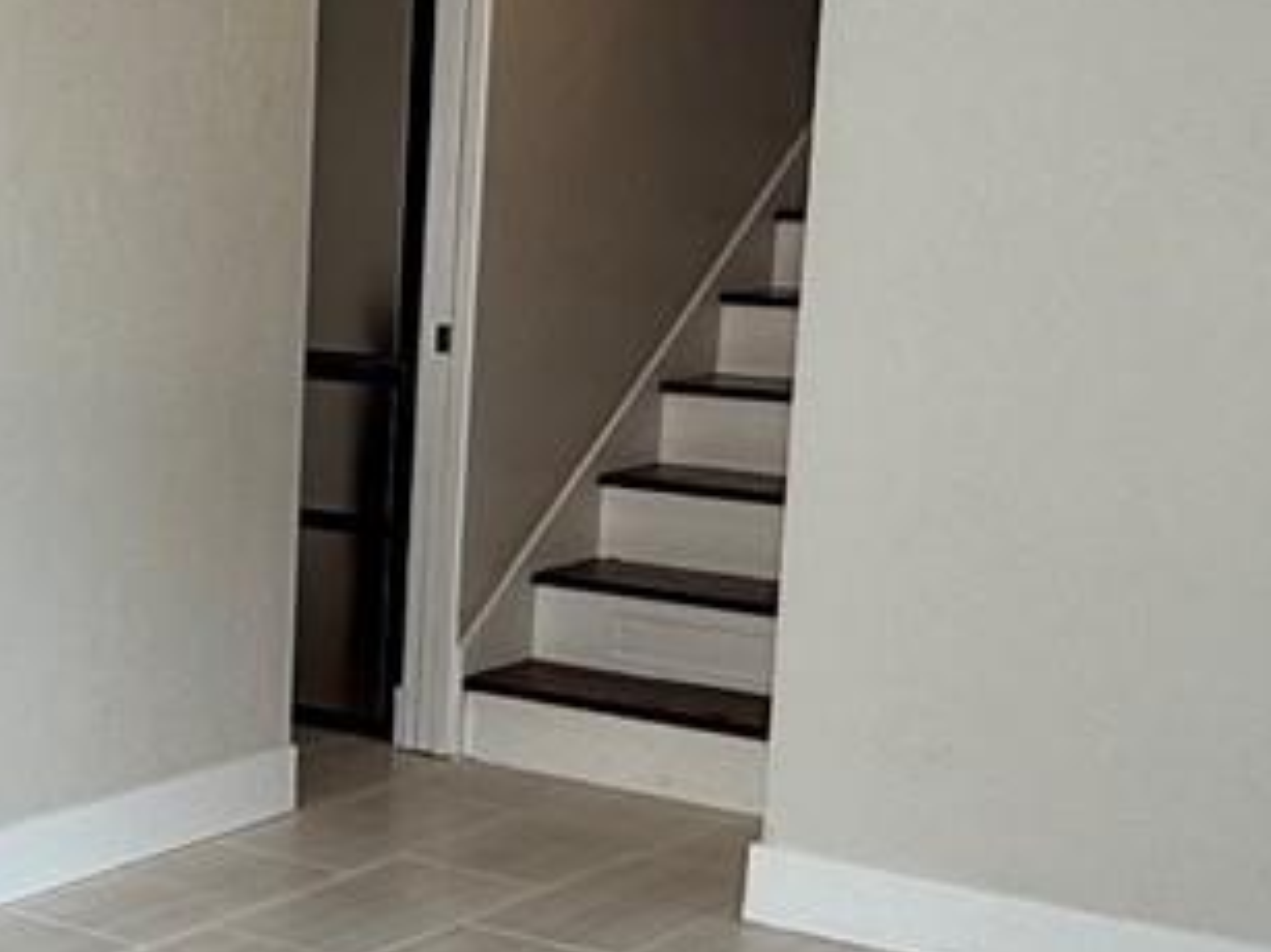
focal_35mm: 73
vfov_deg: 20.1
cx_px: -8
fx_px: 2679
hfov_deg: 25.3
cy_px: 604
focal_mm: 2.22
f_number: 2.2
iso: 50
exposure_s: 1/146
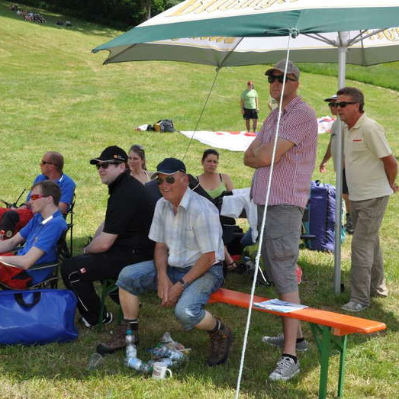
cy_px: 200
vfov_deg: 31.6
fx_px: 704
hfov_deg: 31.6
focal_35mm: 54
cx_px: 172
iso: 200
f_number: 9
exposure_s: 1/200
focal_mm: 28
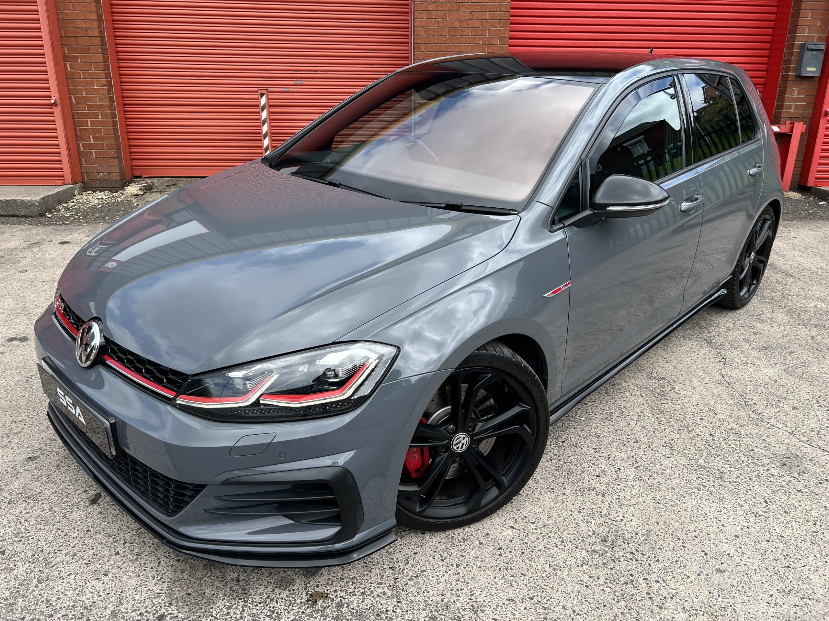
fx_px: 623
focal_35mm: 26
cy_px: 310
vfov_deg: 53.1
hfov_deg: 67.3
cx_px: 414
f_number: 1.5
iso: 50
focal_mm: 5.7
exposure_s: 1/1597
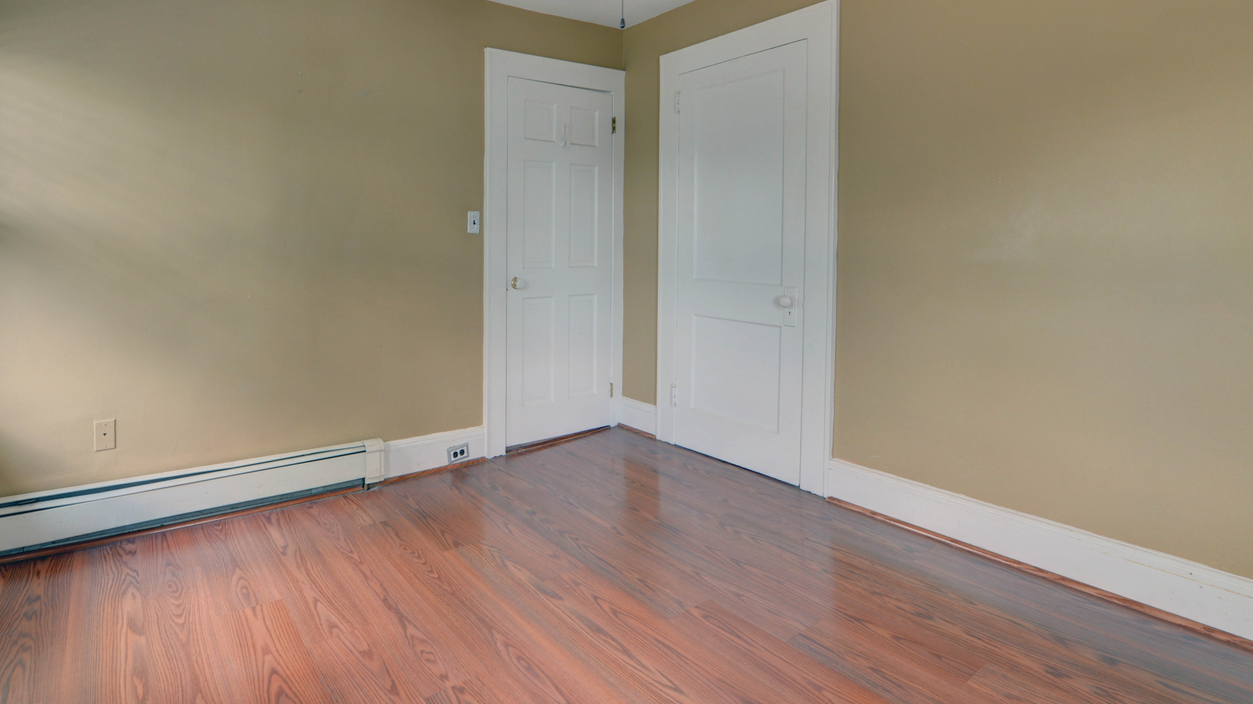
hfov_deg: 91.3
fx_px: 598
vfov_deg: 59.9
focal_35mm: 18
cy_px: 250
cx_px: 492
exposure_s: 1/20
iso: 640
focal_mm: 14
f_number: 9
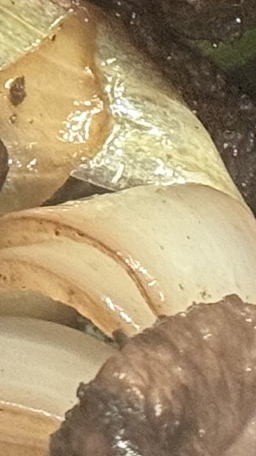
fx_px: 4068
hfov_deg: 3.6
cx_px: 73
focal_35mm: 337
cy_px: -377
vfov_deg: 6.3
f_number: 1.78
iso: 320
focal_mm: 6.76
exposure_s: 1/33
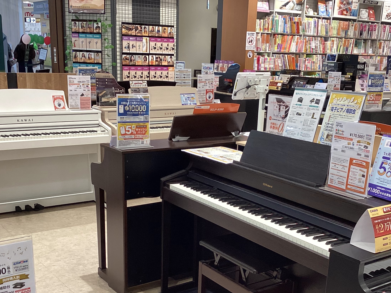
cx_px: 205
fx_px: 520
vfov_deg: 31.1
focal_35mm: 46
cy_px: 212
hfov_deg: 41.2
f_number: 2.4
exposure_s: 1/50
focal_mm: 3.3
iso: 100
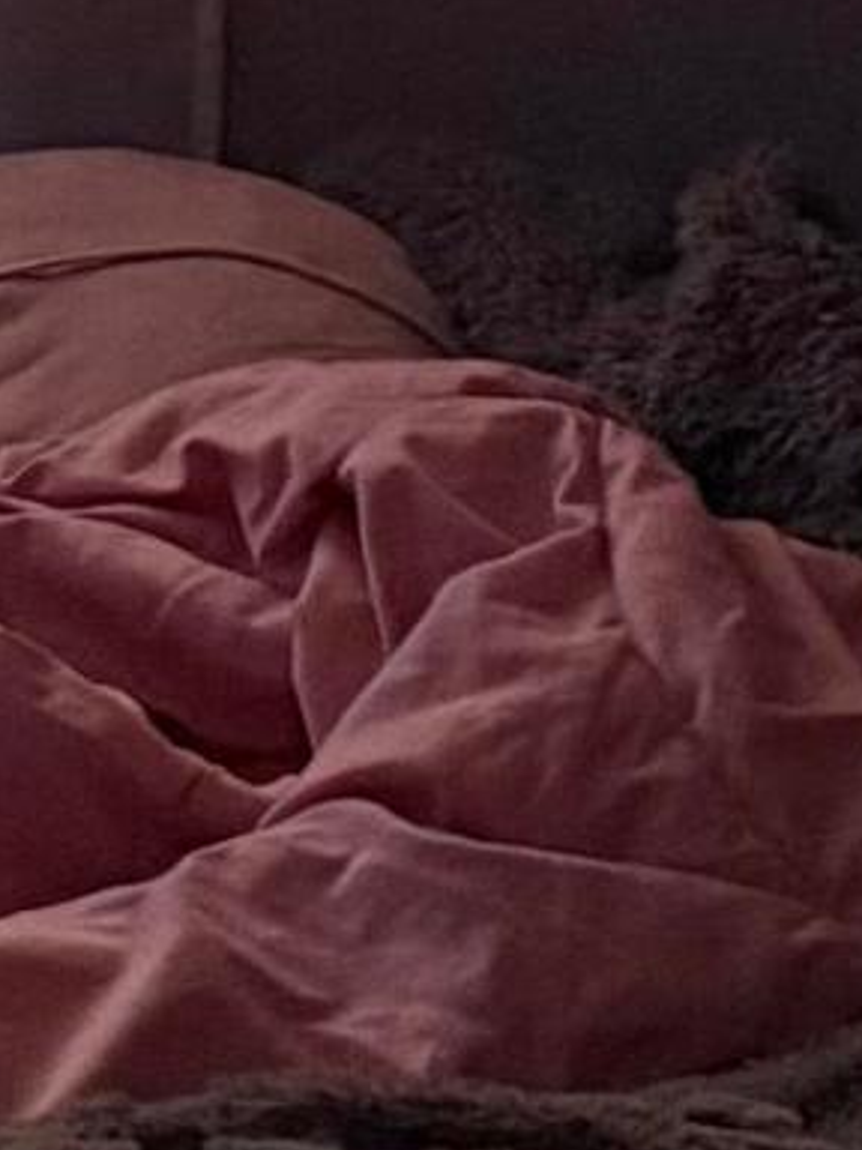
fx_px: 5976
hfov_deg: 6.7
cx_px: -2502
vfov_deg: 10.4
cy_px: -886
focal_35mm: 180
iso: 800
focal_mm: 6.76
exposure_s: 1/53
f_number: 1.78
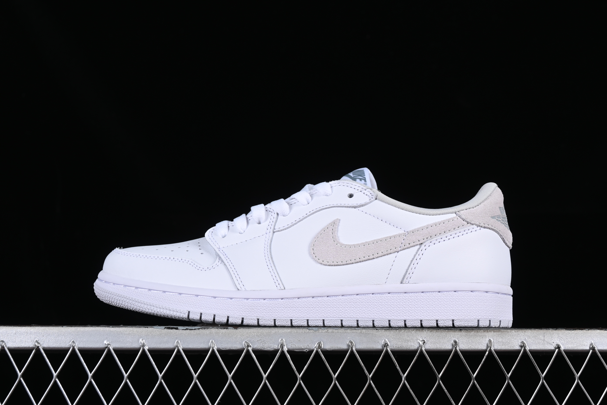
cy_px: 202
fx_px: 1264
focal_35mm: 75
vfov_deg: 18.2
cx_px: 304
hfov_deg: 27.0
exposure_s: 1/100
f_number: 8
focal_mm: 50
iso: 160
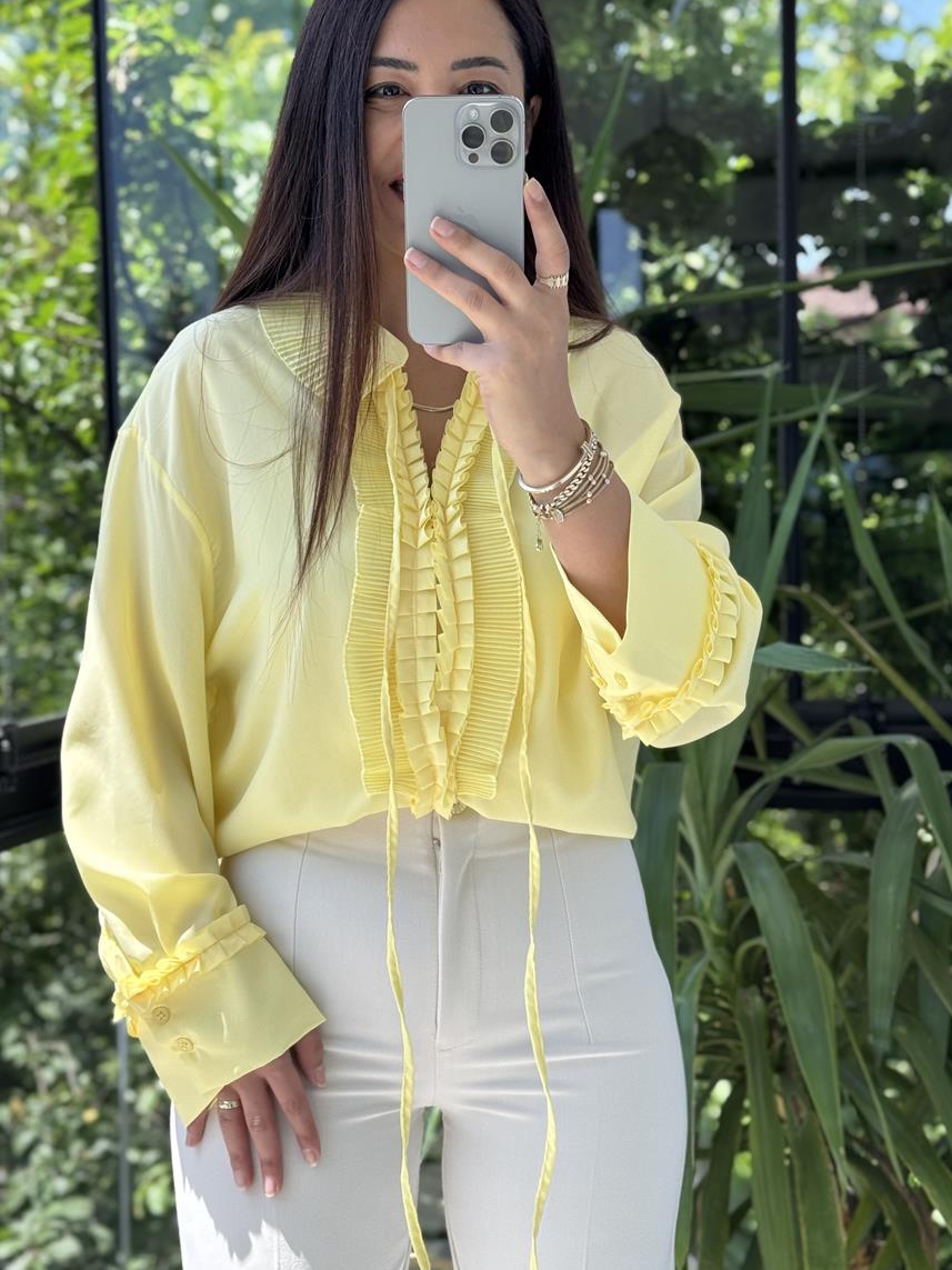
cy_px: 592
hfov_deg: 26.1
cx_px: 449
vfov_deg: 34.3
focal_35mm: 56
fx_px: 2054
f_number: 1.78
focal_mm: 6.76
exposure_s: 1/281
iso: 64
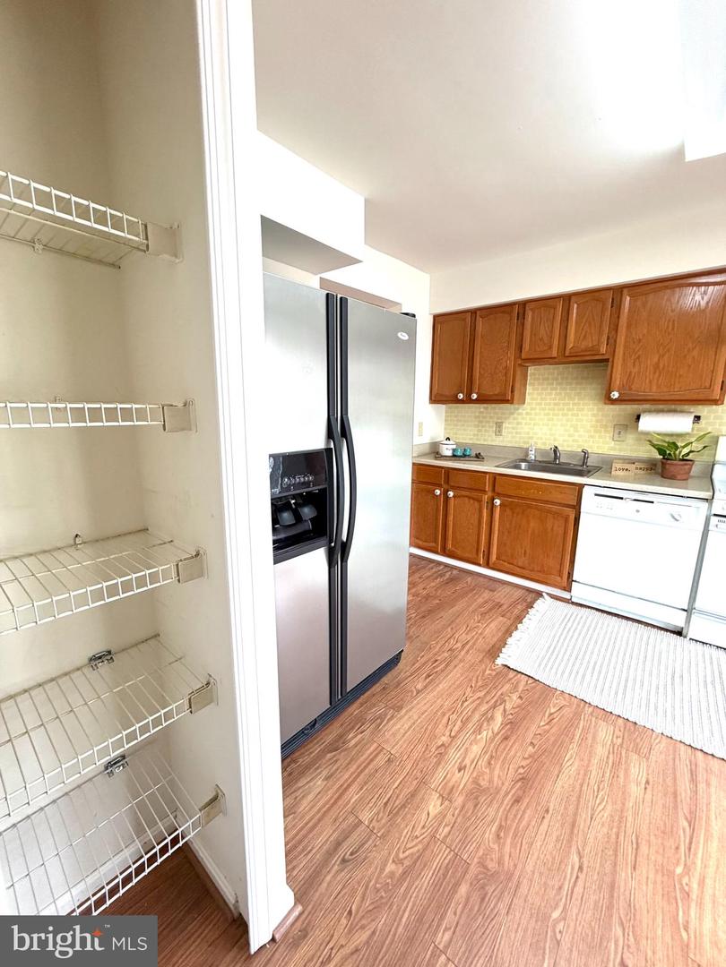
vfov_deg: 102.1
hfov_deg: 85.7
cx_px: 363
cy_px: 484
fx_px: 391
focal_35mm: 14
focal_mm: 2.22
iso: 250
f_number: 2.2
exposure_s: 1/120
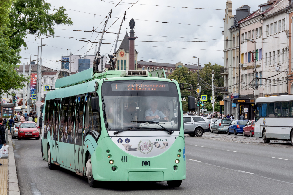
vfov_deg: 13.0
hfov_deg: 19.5
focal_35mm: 105
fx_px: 854
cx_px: 146
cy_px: 98
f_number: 9
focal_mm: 70
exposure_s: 1/250
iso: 200
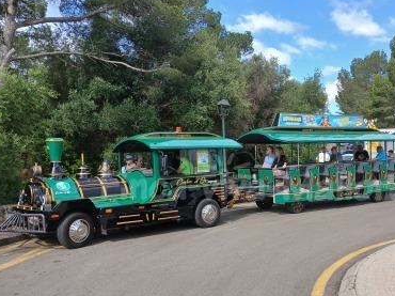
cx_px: 264
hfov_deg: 50.5
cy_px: 177
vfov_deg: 39.4
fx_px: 411
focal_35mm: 36
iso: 20
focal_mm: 3.98
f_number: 1.8
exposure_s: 1/269
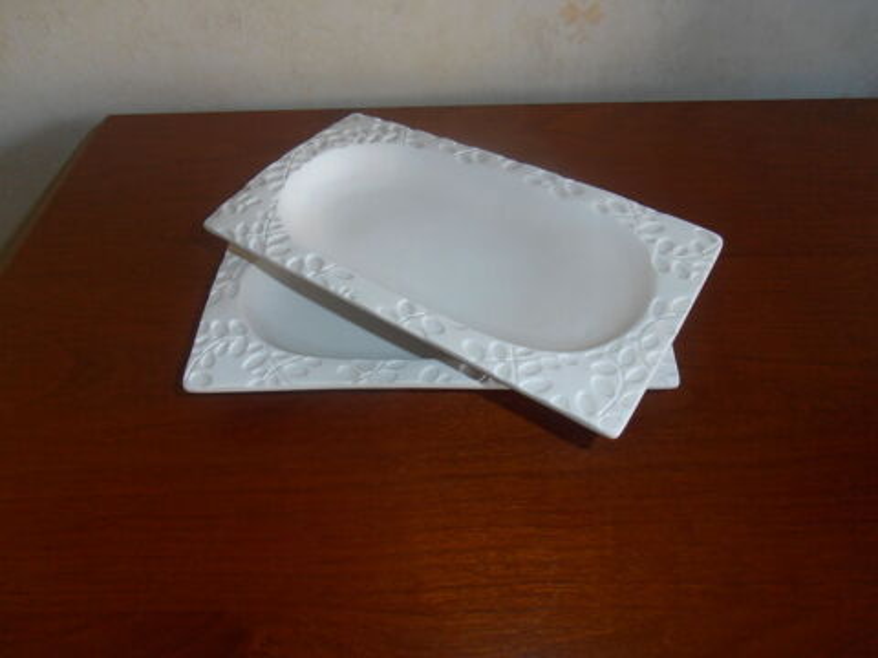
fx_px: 609
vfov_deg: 56.8
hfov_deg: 71.6
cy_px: 329
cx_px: 439
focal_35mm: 24
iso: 125
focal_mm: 4.2
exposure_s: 1/30
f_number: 3
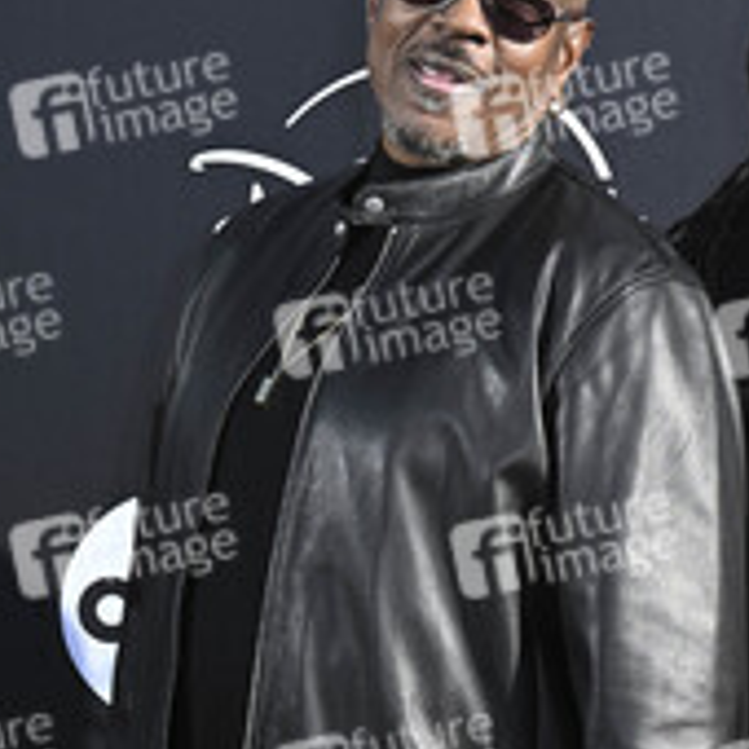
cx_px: 888
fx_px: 2987
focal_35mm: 122
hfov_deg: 13.9
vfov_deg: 14.3
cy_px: 436
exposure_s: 1/320
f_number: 9
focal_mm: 54
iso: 250
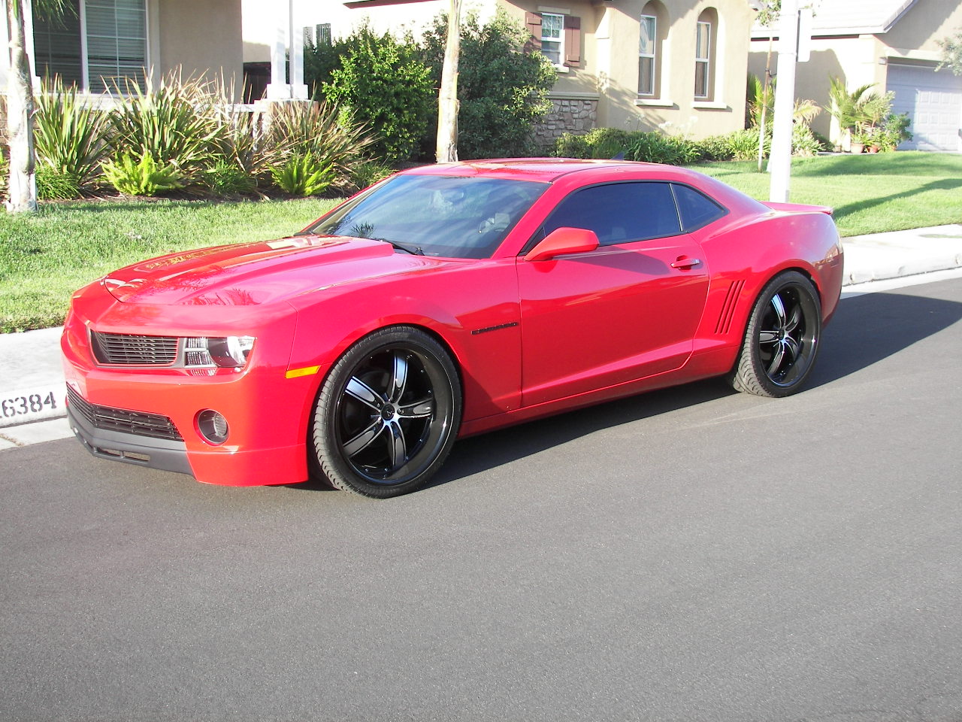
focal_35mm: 46
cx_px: 481
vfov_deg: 31.5
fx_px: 1278
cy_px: 361
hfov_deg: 41.2
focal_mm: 7.6
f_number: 2.8
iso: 50
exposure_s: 1/160
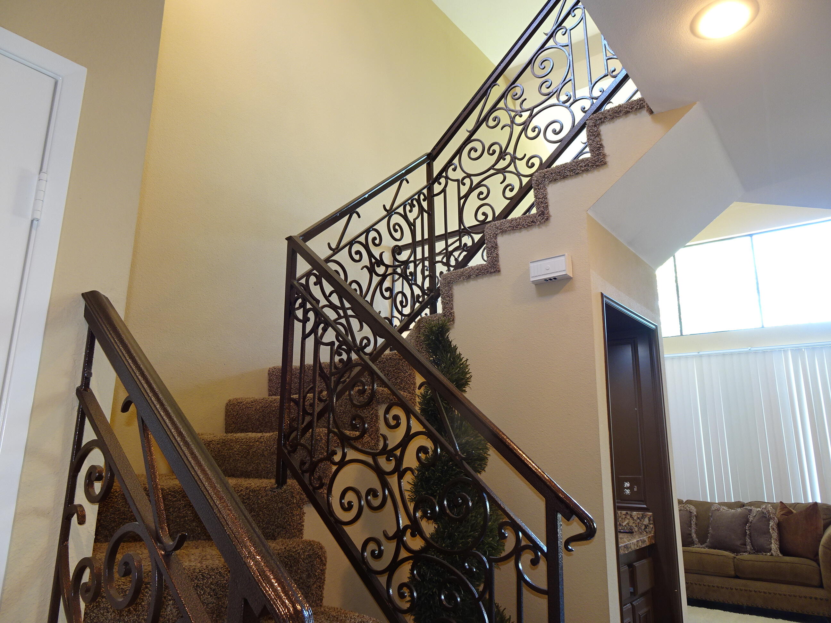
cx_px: 416
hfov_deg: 71.6
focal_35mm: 24
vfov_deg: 56.8
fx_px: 576
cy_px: 312
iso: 80
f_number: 3.5
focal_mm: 4.1
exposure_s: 1/6
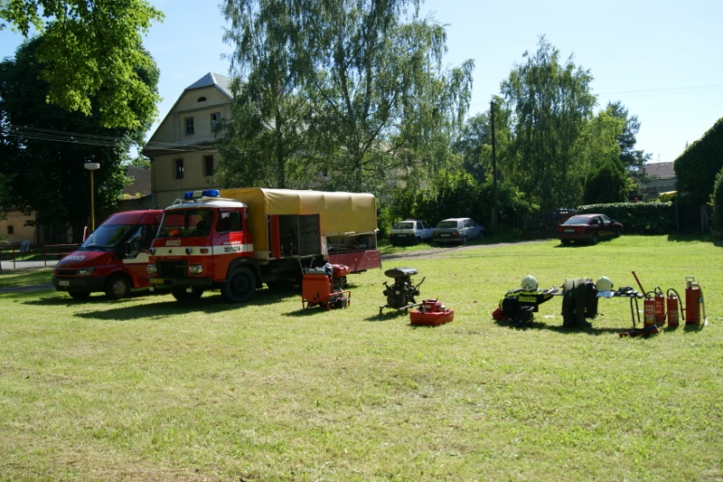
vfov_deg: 43.6
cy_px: 241
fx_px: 602
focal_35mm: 30
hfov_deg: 61.9
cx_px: 362
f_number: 5
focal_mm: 20
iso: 100
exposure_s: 1/400
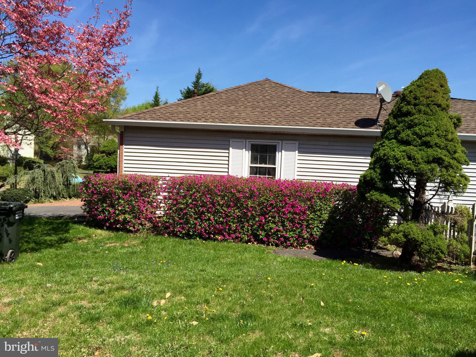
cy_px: 178
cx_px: 238
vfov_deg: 48.2
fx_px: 399
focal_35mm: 29
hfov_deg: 61.7
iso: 32
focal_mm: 4.15
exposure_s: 1/1582
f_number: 2.2
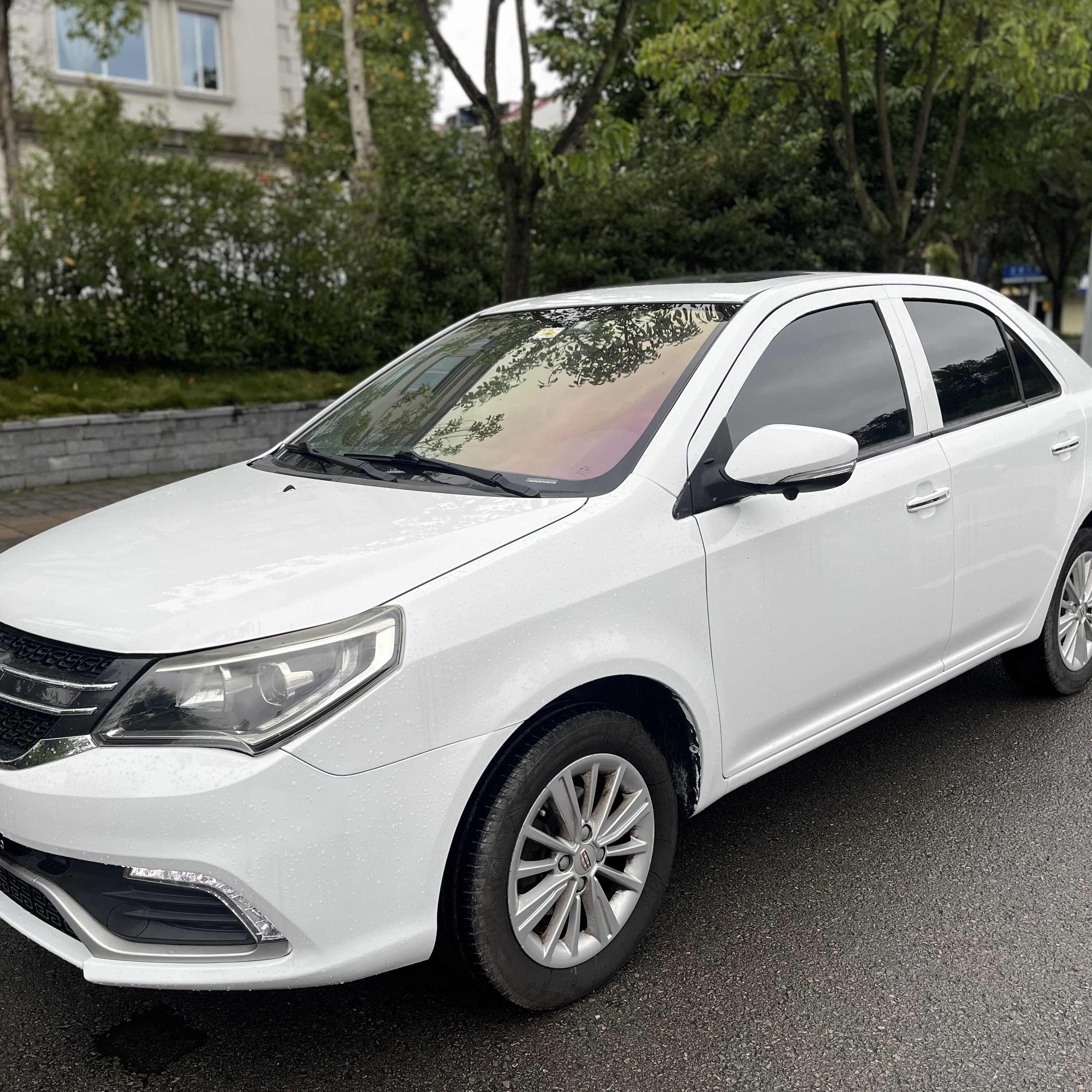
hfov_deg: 52.5
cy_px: 545
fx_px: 1106
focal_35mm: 31
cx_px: 534
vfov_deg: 52.5
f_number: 1.6
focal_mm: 5.1
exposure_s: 1/598
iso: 50
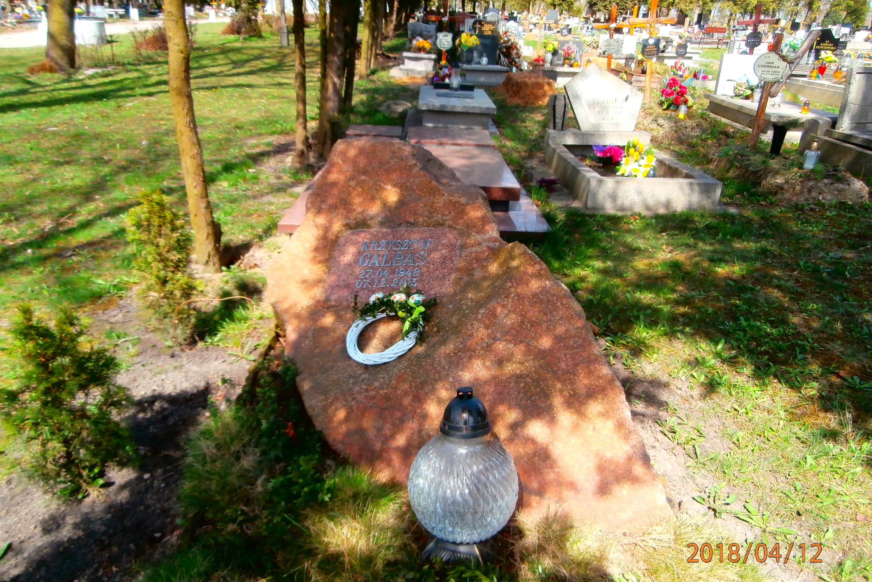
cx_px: 436
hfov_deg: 71.5
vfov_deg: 51.3
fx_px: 606
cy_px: 294
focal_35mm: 25
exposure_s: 1/320
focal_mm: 4.2
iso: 100
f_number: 3
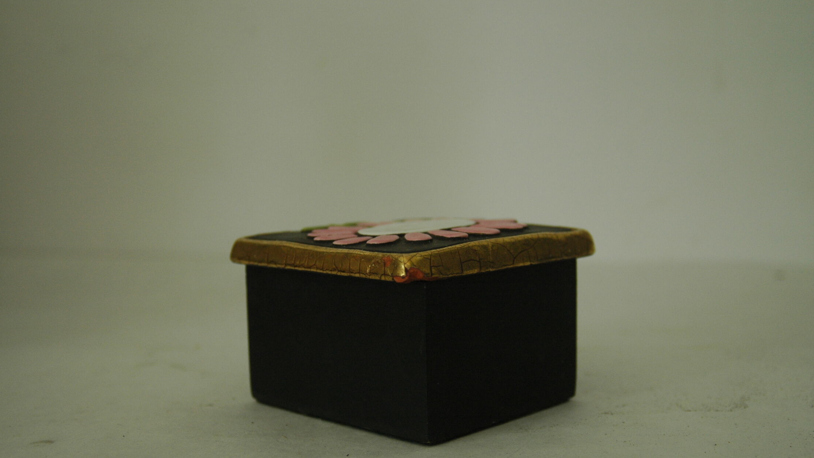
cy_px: 266
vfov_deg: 22.2
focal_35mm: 54
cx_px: 410
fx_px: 1165
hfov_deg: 38.5
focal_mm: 34
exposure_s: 1/125
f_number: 3.5
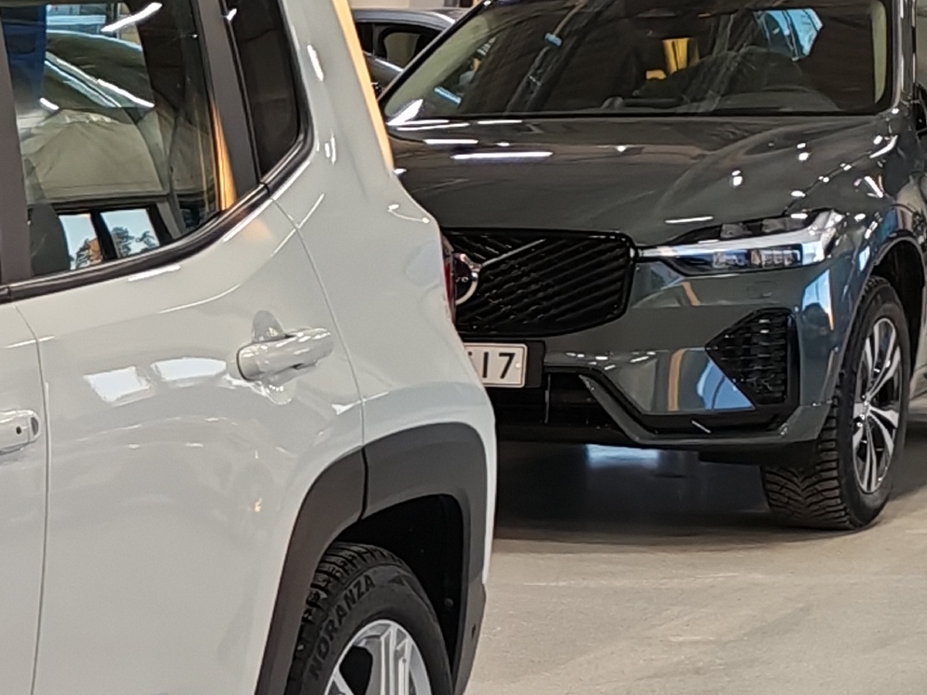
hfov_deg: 12.7
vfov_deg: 10.8
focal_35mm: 136
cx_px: -913
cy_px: 748
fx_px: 3641
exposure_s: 1/100
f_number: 1.9
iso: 160
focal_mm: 6.12
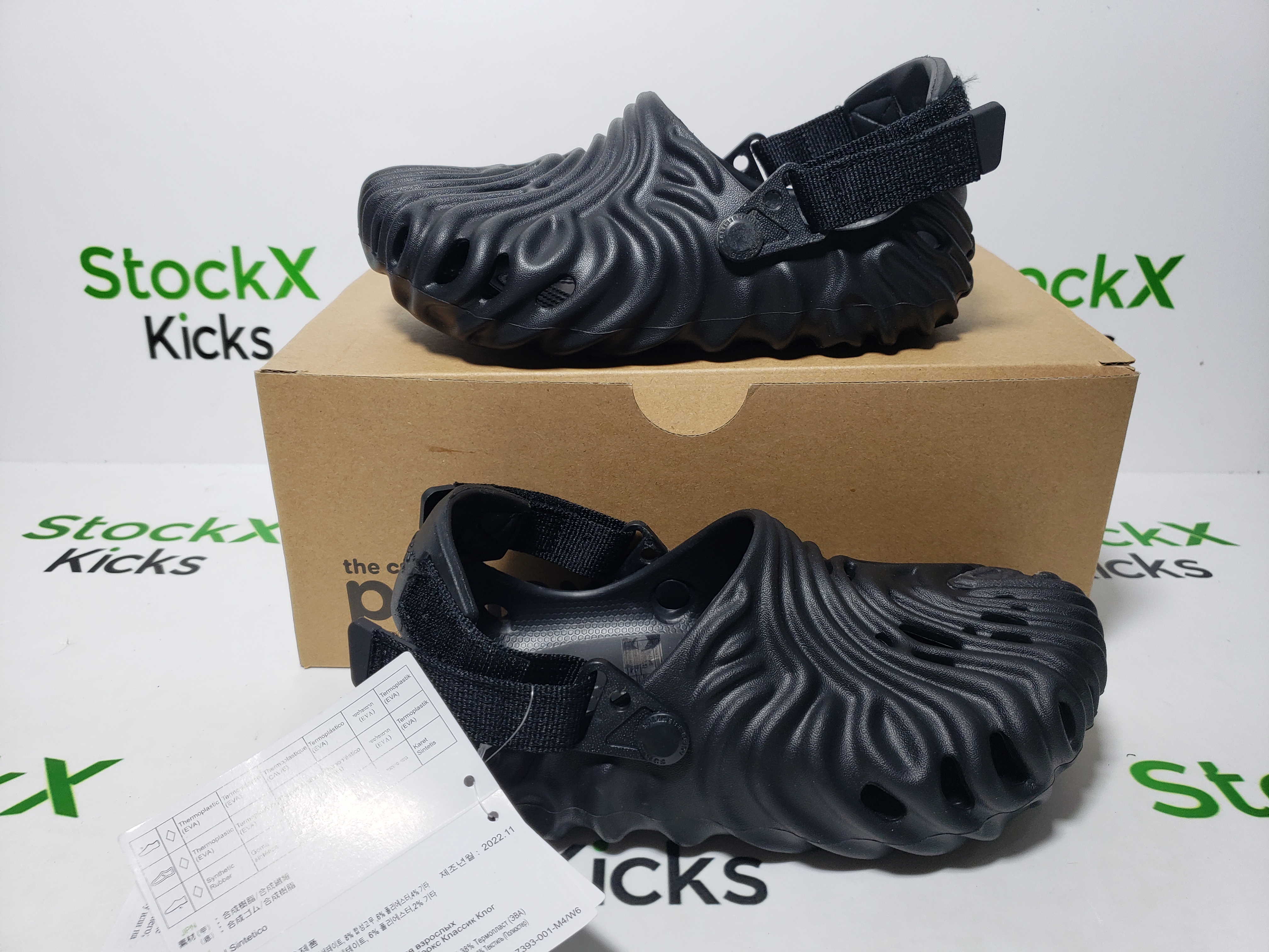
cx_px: 634
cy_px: 476
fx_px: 953
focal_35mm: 26
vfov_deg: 53.1
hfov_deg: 67.3
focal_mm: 4.3
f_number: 1.5
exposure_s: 1/312
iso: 50
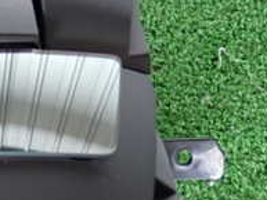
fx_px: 864
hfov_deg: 16.8
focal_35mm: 112
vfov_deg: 13.2
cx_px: -51
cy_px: 44
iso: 200
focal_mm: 6.37
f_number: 2.5
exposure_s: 1/40
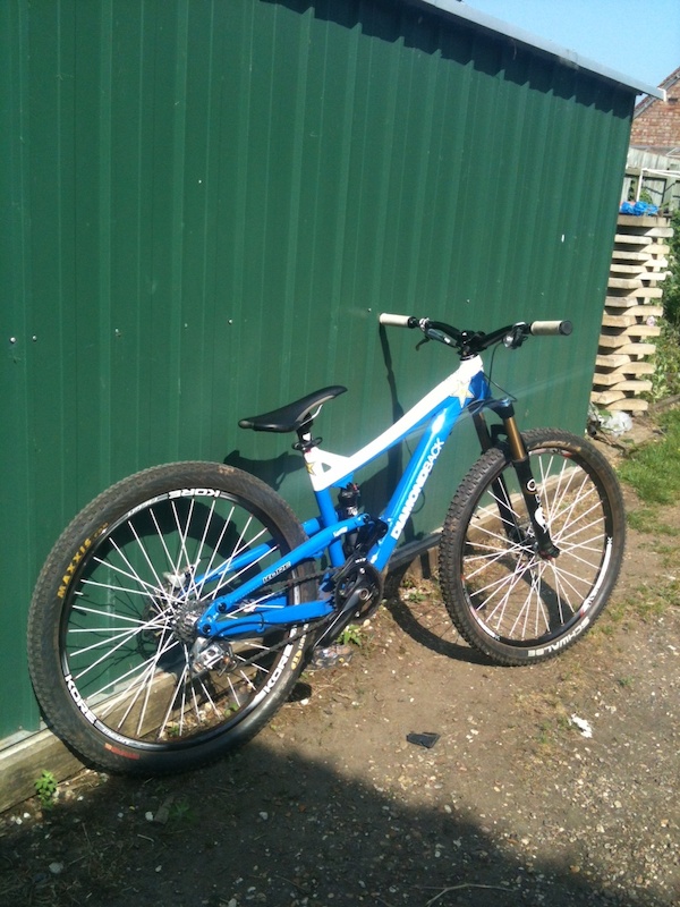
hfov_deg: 40.7
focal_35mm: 35
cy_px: 454
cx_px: 340
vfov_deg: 52.6
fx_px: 917
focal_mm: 3.85
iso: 64
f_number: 2.8
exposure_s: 1/730
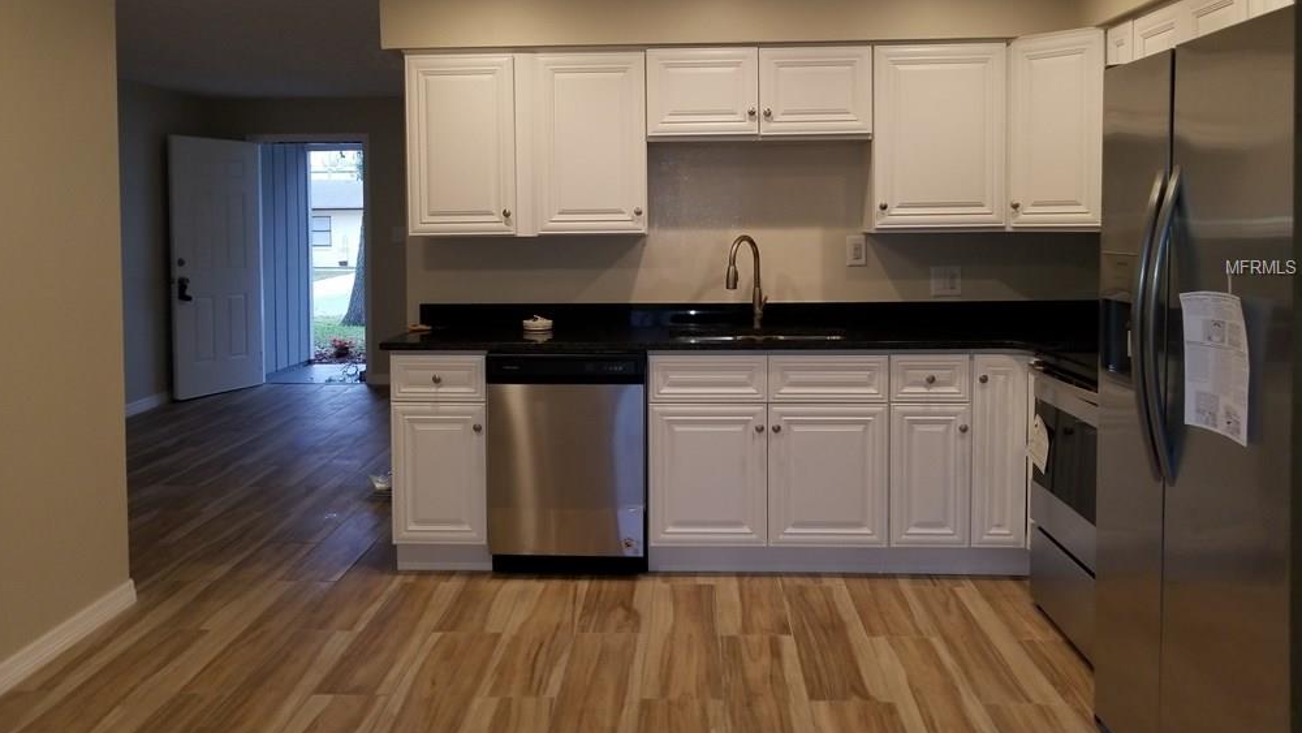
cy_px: 268
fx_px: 1001
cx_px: 638
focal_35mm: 29
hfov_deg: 66.0
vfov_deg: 39.9
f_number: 1.7
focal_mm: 4.25
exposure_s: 1/60
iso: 100
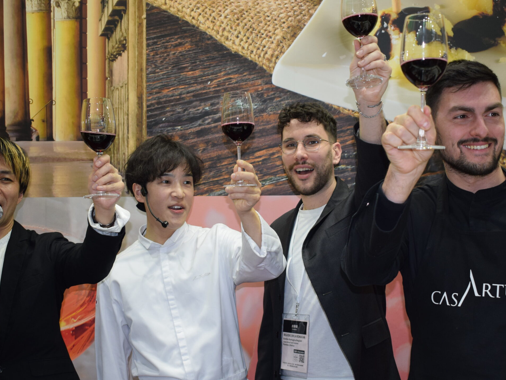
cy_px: 213
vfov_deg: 29.1
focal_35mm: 50
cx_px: 250
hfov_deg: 38.2
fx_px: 731
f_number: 4.2
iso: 500
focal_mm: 26
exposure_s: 1/125
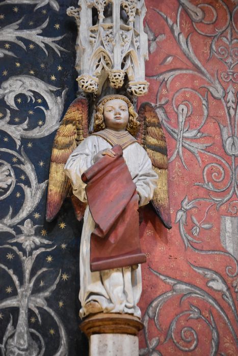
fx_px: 1412
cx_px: 119
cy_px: 178
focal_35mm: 142
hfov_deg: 9.6
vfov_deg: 14.4
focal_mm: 95
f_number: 4.5
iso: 6400
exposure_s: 1/125
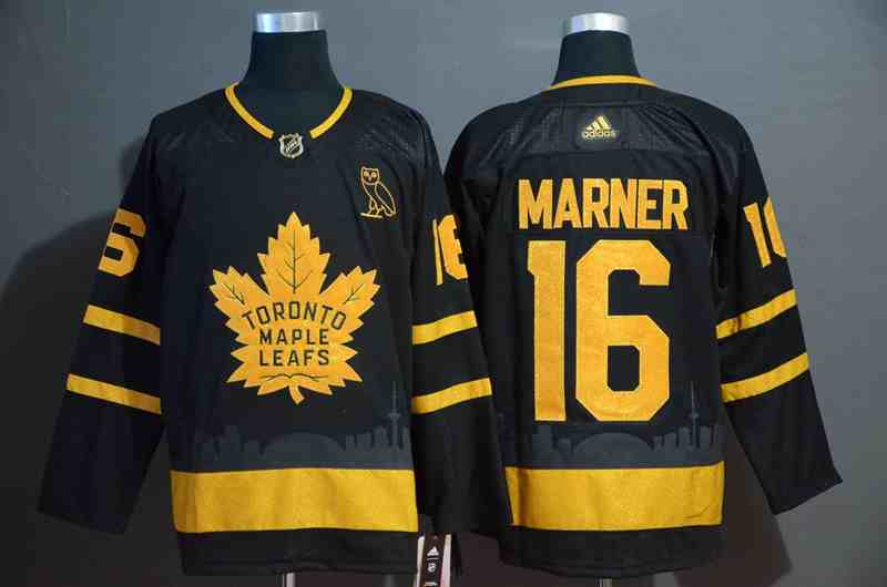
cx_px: 444
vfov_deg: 15.1
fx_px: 2213
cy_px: 294
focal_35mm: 90
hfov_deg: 22.7
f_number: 5.6
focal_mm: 60
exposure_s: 1/13
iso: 4000
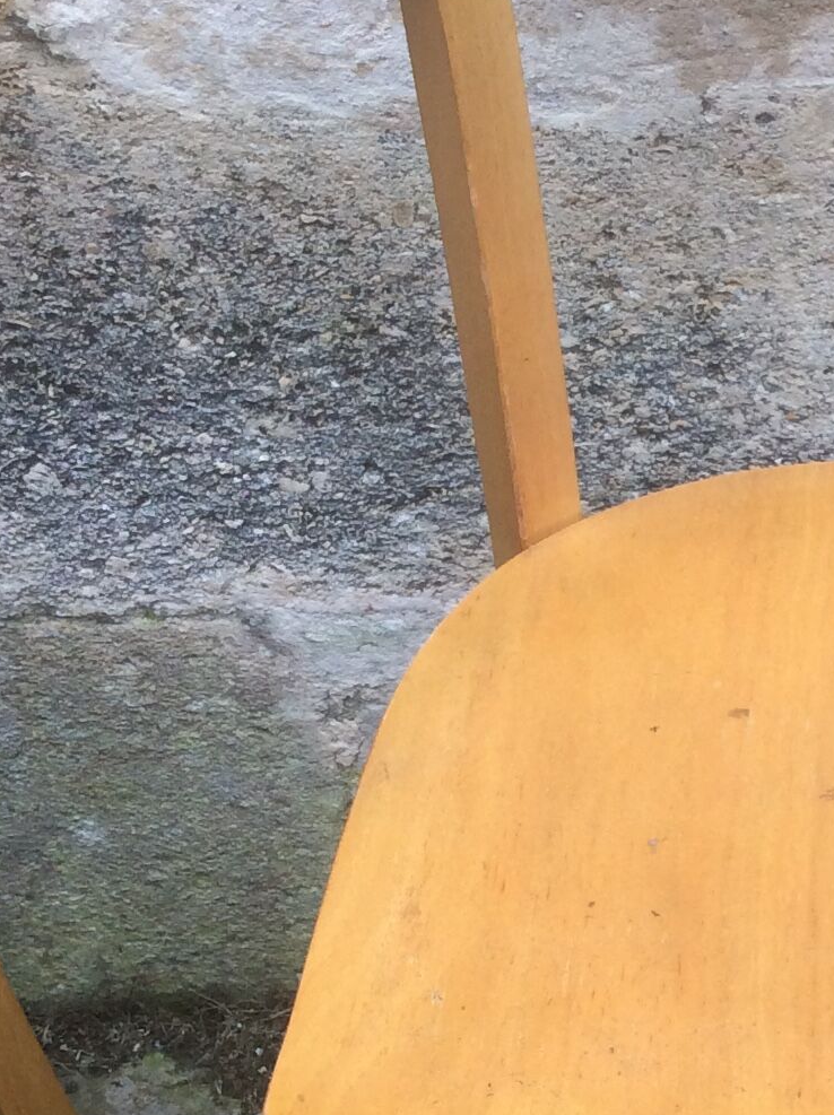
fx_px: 2704
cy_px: 709
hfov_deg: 17.0
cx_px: 910
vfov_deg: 23.2
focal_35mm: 84
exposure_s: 1/100
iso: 50
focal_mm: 3.3
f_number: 2.4
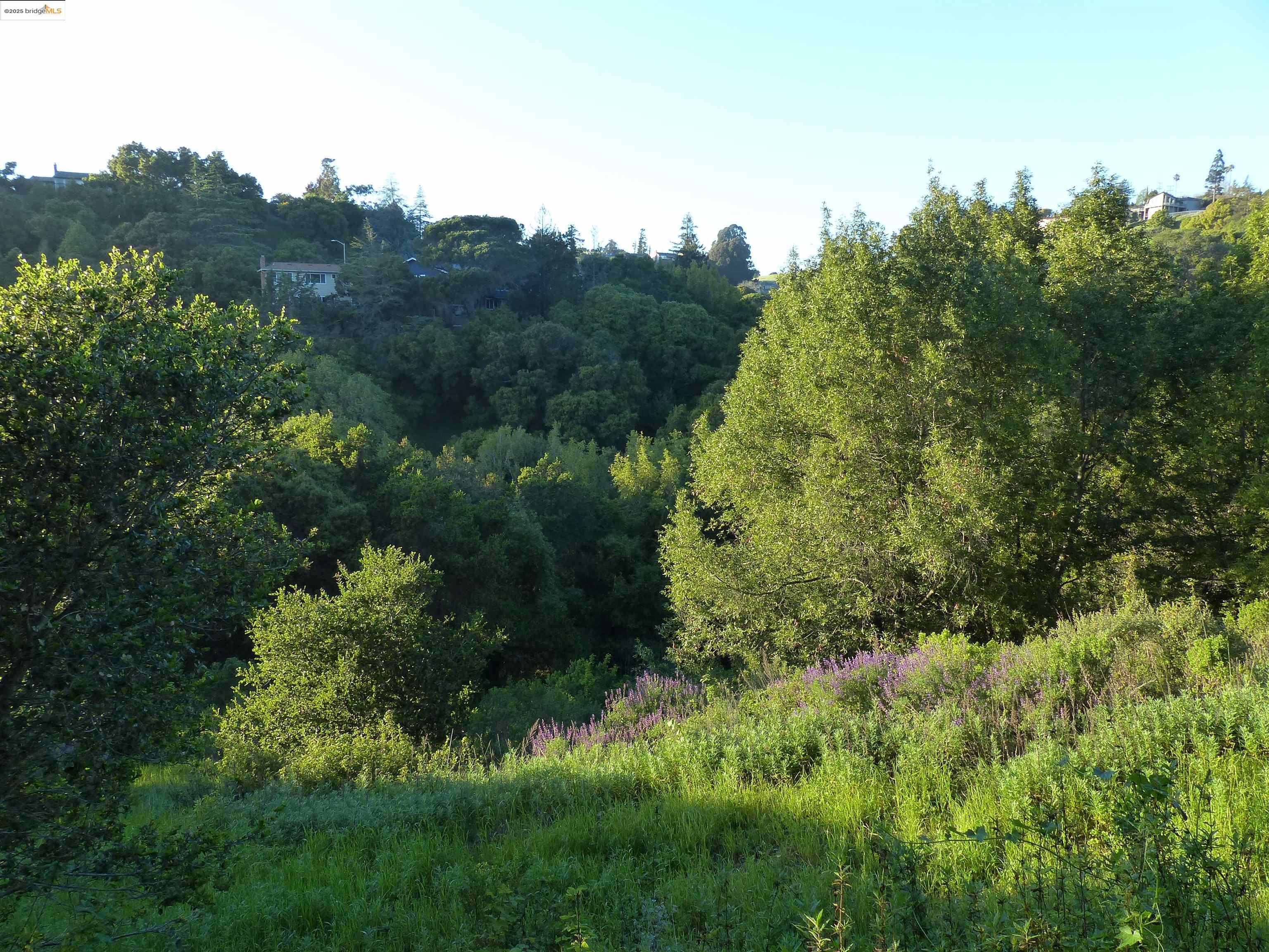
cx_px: 634
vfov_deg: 54.9
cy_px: 476
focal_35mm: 25
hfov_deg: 69.4
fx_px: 916
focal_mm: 4.5
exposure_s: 1/125
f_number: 4
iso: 160
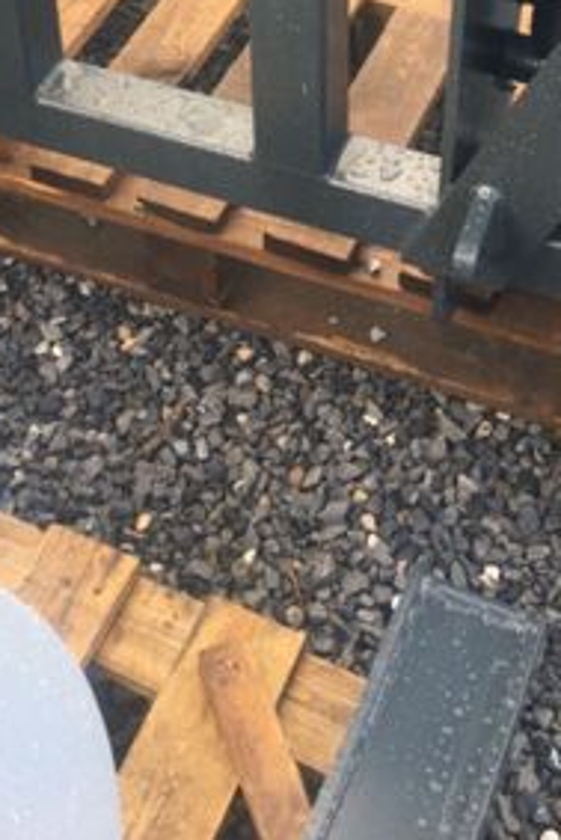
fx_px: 1494
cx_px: 160
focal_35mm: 64
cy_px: -24
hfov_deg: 21.1
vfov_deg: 29.1
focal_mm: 4.15
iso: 32
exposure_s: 1/100
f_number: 2.2
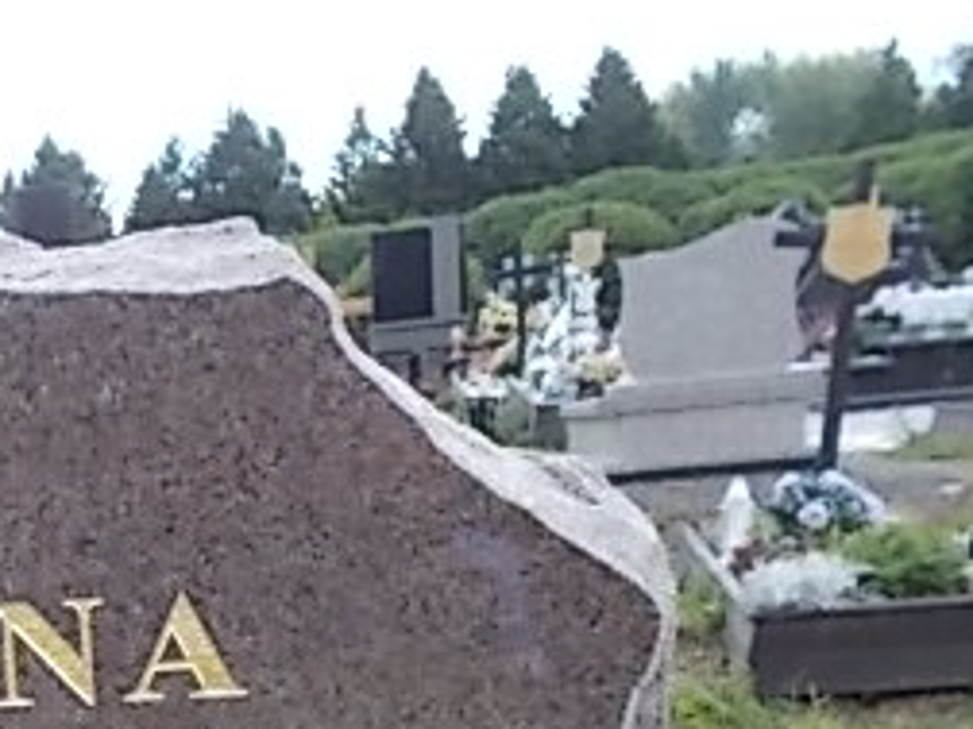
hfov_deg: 26.6
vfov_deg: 21.2
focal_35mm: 66
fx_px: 1855
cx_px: -151
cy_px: 787
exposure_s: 1/250
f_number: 3.2
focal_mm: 4.6
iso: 80
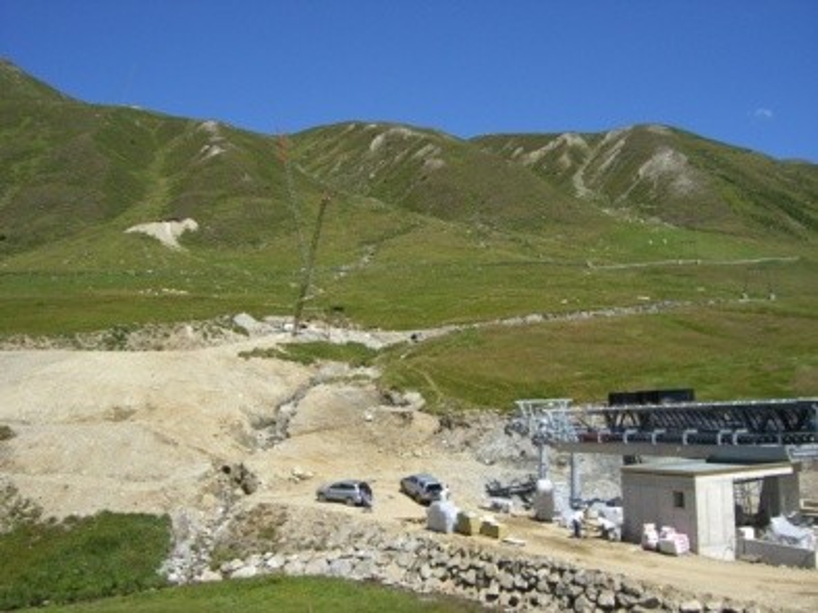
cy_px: 306
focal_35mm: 38
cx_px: 409
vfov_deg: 37.7
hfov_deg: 49.0
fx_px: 897
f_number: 4.3
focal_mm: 6.2
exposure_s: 1/500
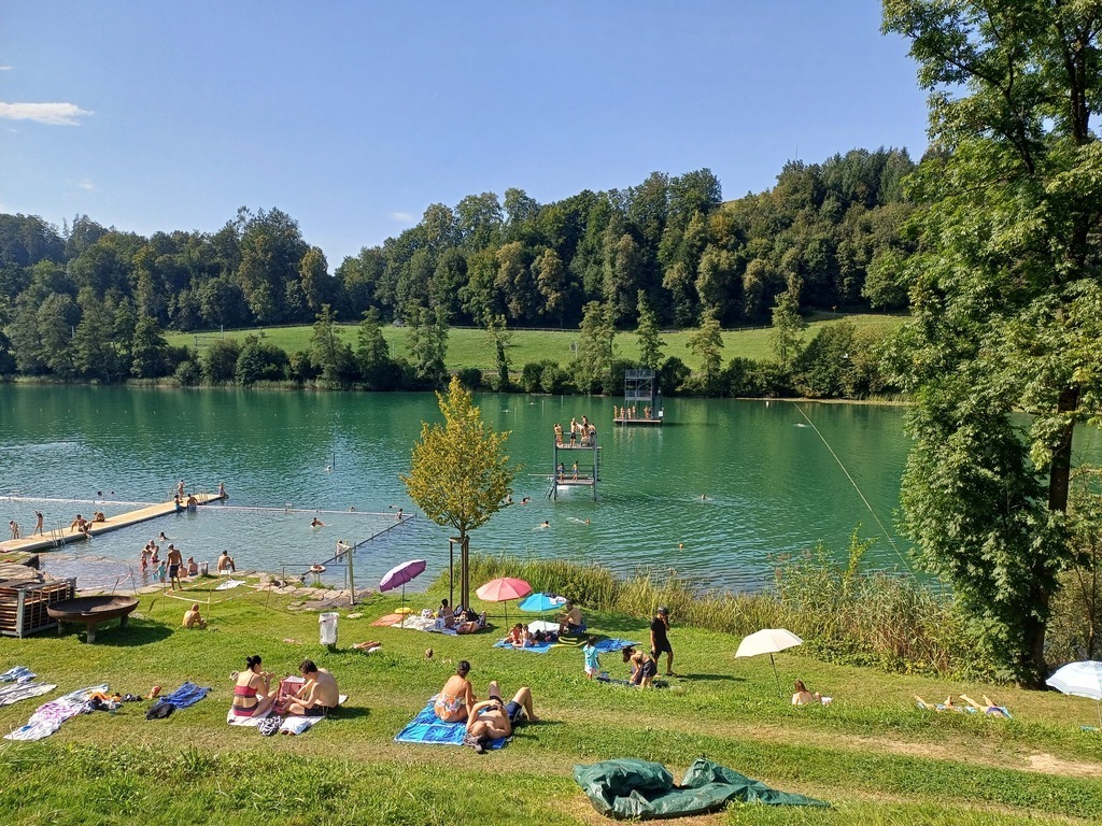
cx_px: 551
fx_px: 796
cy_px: 413
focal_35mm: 25
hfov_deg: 69.4
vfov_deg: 54.9
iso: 50
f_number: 1.8
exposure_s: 1/898
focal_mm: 4.65
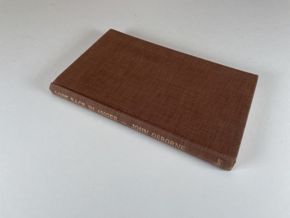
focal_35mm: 26
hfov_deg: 67.3
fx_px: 218
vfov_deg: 53.1
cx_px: 145
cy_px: 109
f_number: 1.6
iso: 32
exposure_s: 1/100
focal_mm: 4.2
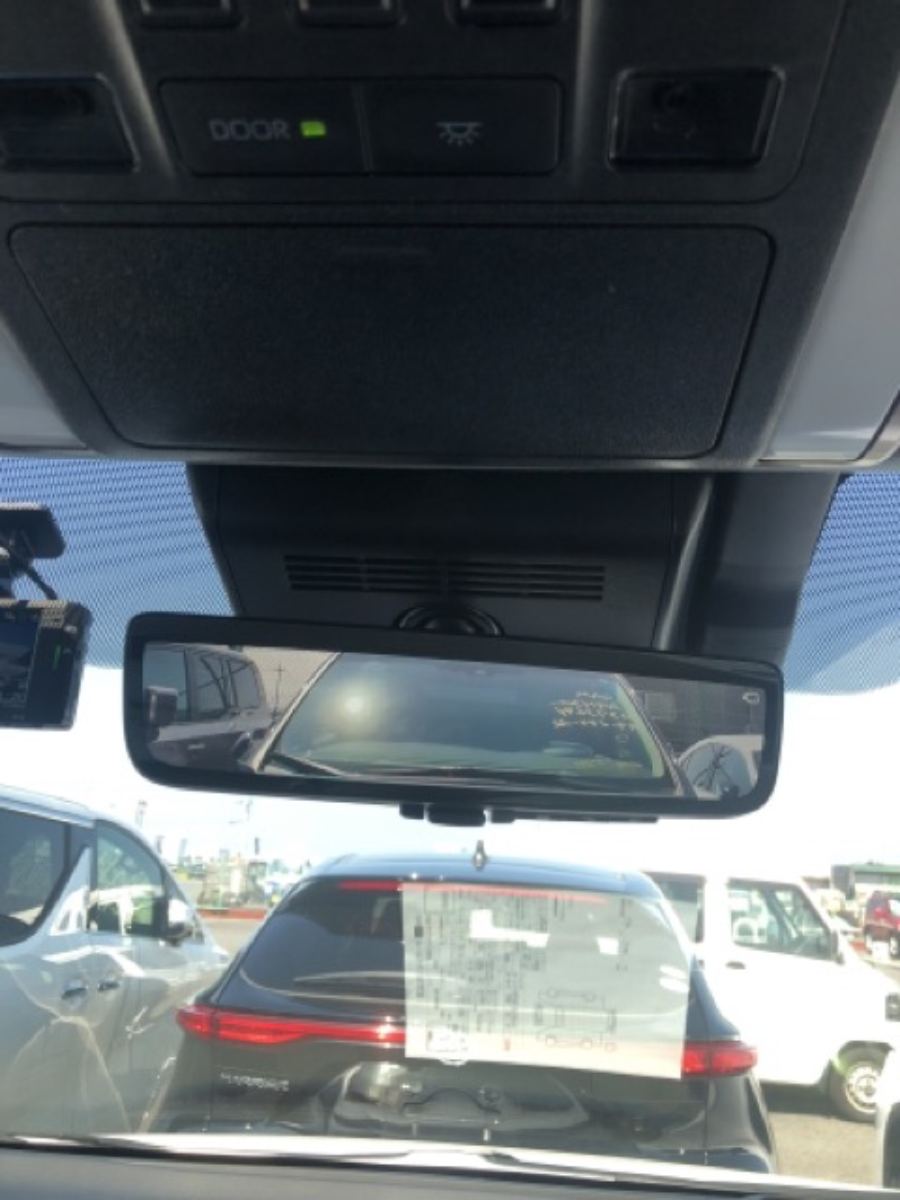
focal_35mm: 28
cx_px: 450
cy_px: 600
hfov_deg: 49.7
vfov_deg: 63.4
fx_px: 971
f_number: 1.8
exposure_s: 1/273
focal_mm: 3.99
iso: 20
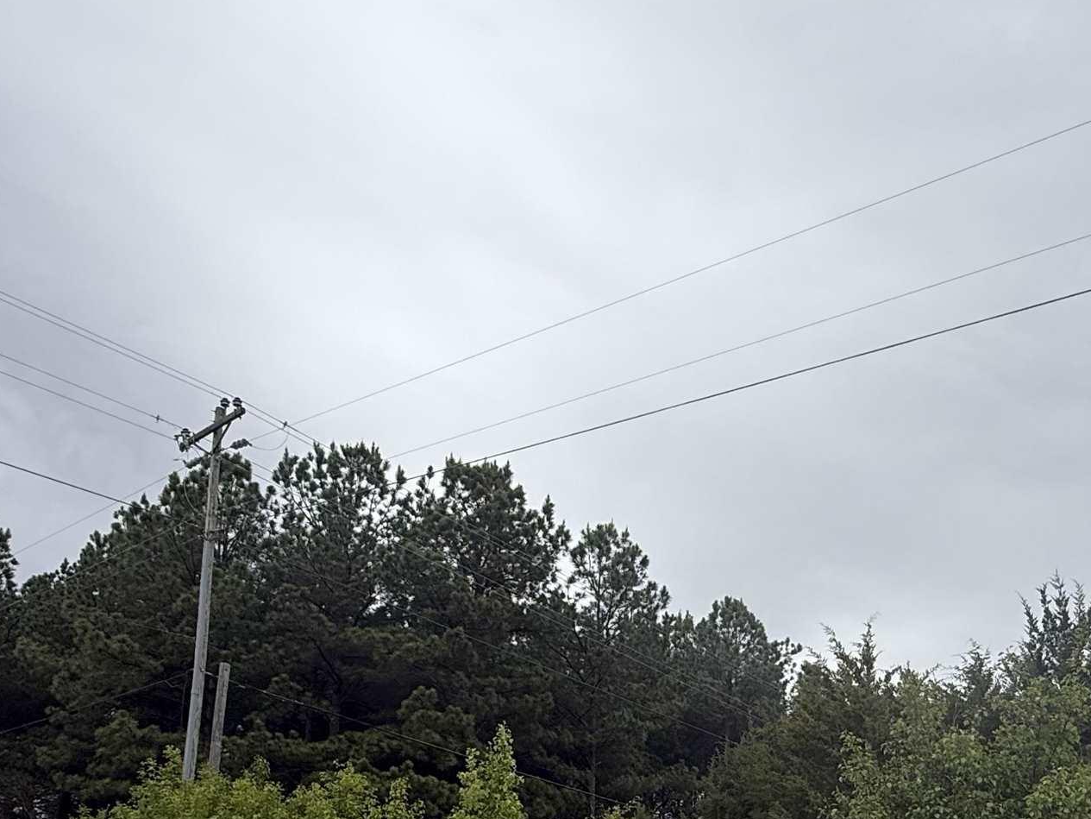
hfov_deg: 53.7
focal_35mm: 34
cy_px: 797
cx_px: 643
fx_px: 1072
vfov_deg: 37.8
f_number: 2.2
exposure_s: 1/472
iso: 50
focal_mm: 2.22
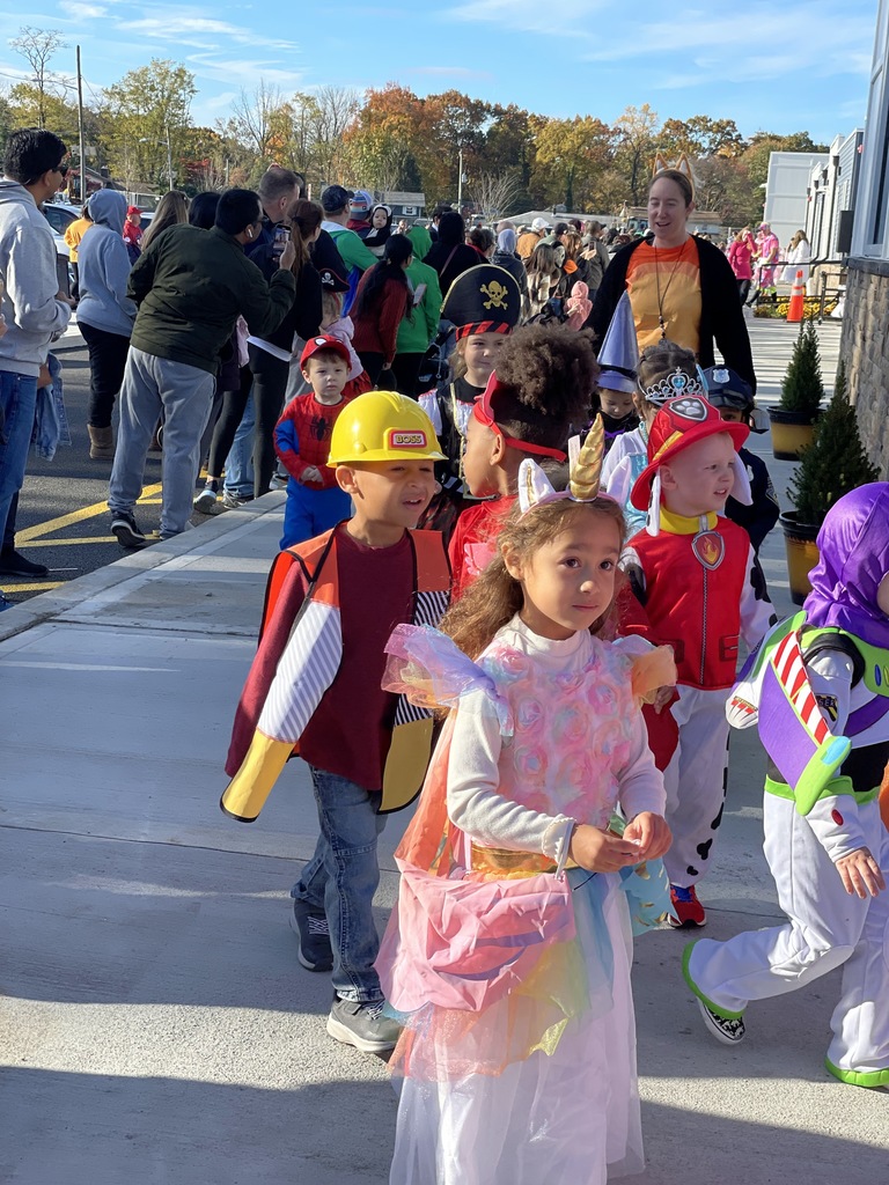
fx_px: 1781
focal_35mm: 52
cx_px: 444
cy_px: 592
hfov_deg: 28.0
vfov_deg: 36.8
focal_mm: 6
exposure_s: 1/695
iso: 32
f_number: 2
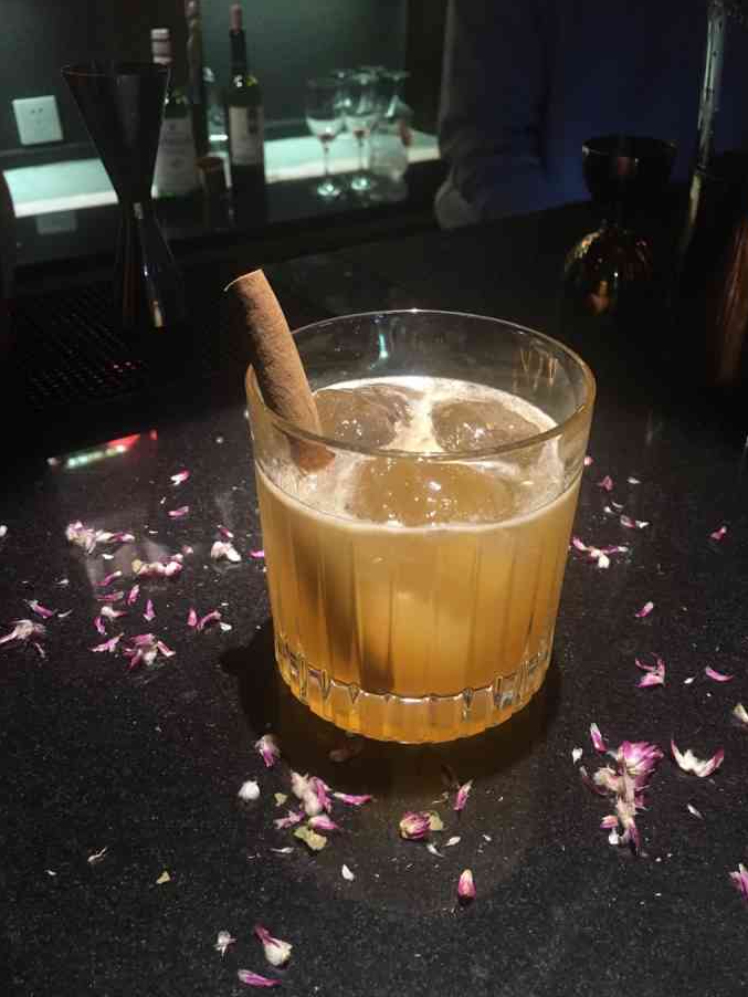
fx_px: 864
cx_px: 386
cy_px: 513
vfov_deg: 59.9
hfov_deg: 46.8
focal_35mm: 30
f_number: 2.2
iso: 250
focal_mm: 4.15
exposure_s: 1/33
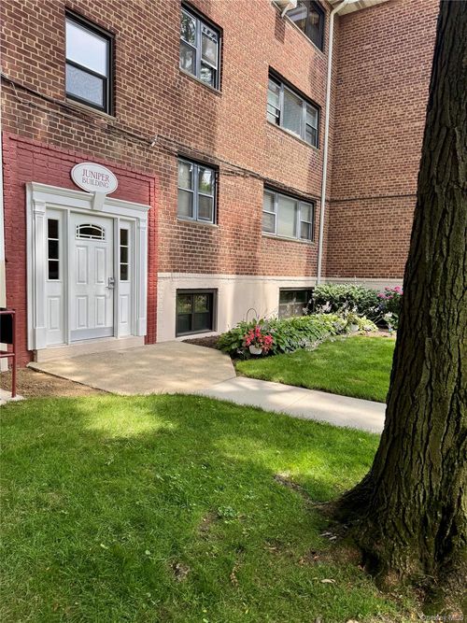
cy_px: 312
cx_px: 234
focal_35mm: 24
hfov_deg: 56.8
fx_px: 432
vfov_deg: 71.6
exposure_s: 1/723
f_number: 1.78
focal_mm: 6.76
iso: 80
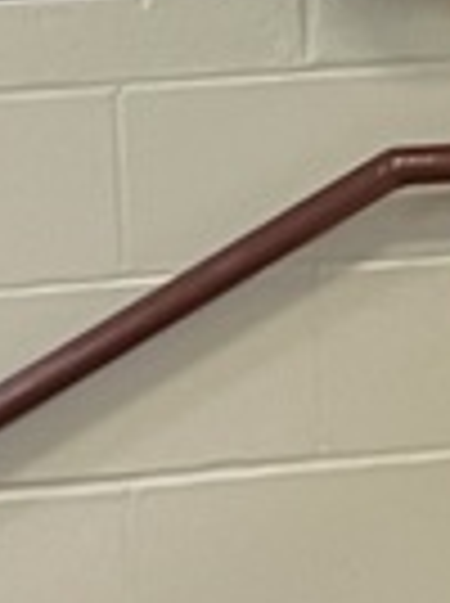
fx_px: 3460
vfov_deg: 9.6
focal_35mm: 199
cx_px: 806
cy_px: -351
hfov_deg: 7.2
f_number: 1.5
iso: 125
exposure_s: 1/60
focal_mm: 5.7
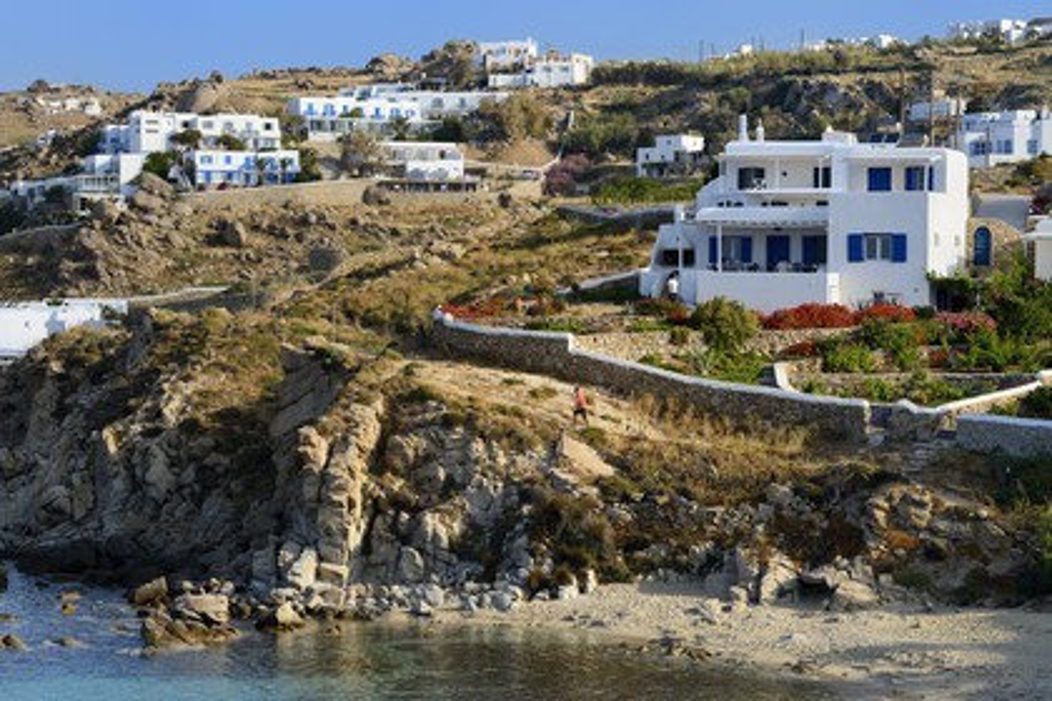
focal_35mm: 102
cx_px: 526
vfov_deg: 13.4
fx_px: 2980
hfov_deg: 20.0
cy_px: 350
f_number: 9
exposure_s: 1/250
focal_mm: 102
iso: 200
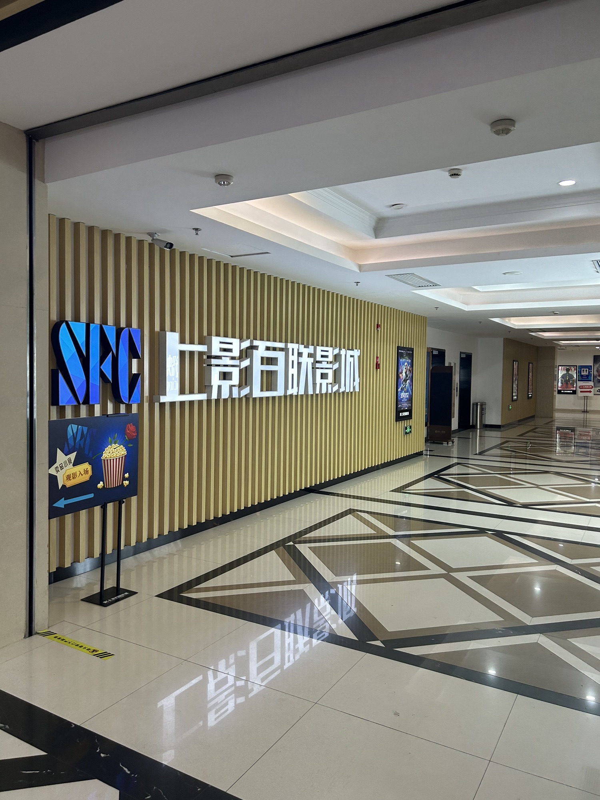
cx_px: 300
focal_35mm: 26
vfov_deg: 67.3
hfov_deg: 53.1
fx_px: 601
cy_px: 400
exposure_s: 1/100
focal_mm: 5.7
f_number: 1.5
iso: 100
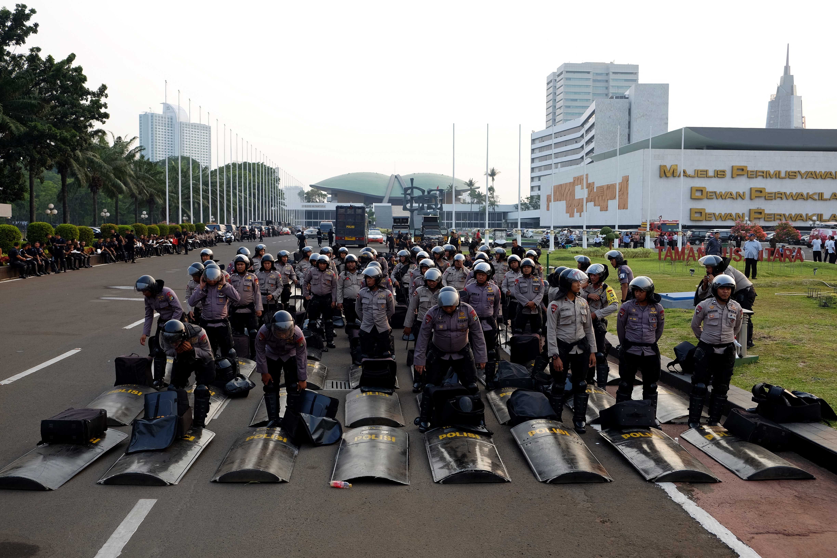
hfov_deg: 54.4
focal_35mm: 35
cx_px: 418
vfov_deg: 37.9
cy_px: 279
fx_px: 814
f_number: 4.5
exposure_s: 1/180
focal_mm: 23.3
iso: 200
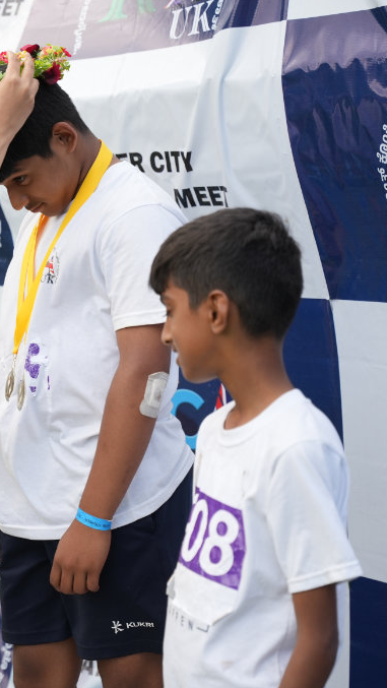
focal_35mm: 88
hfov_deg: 13.5
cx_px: -70
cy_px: 344
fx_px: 1598
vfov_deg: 24.3
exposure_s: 1/800
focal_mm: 55.4
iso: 250
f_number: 2.8
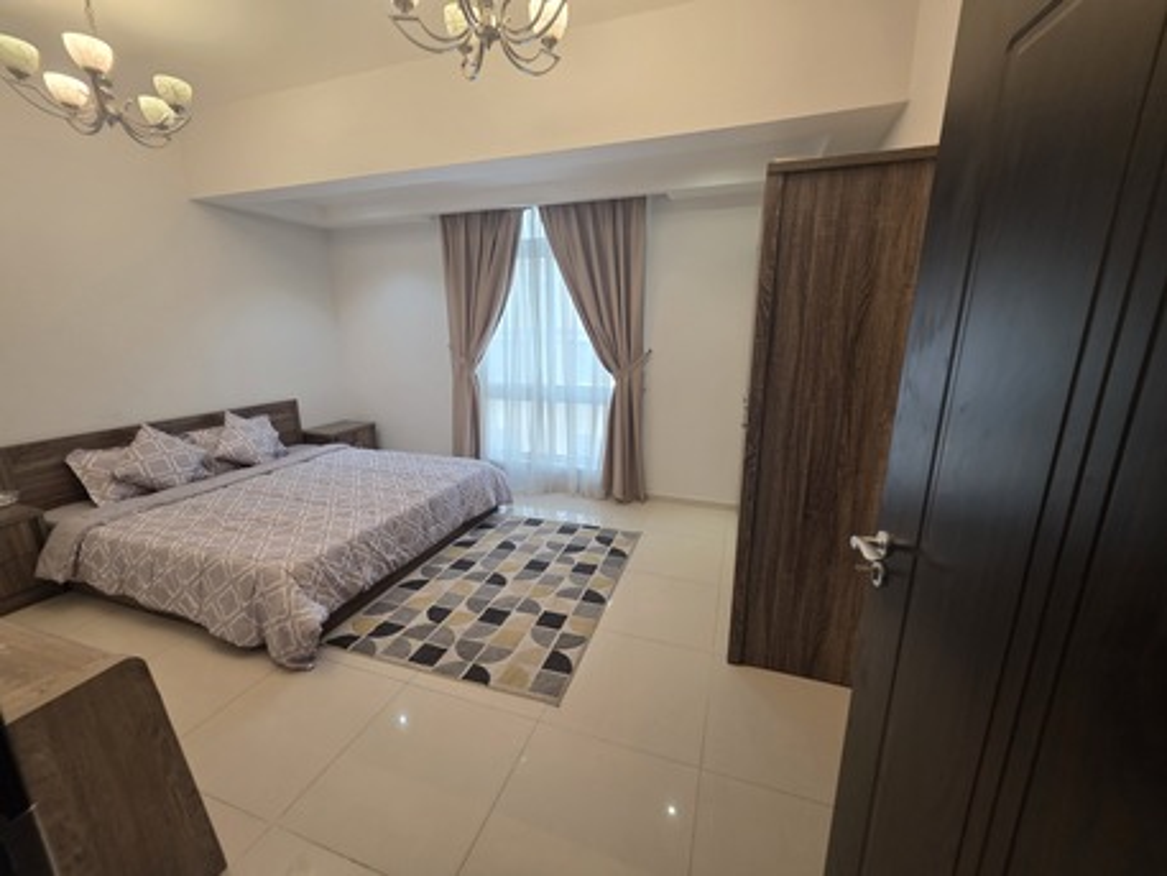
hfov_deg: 106.2
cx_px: 584
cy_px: 438
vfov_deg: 89.9
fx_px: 438
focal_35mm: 13
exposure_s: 1/50
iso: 200
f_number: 1.9
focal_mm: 2.2
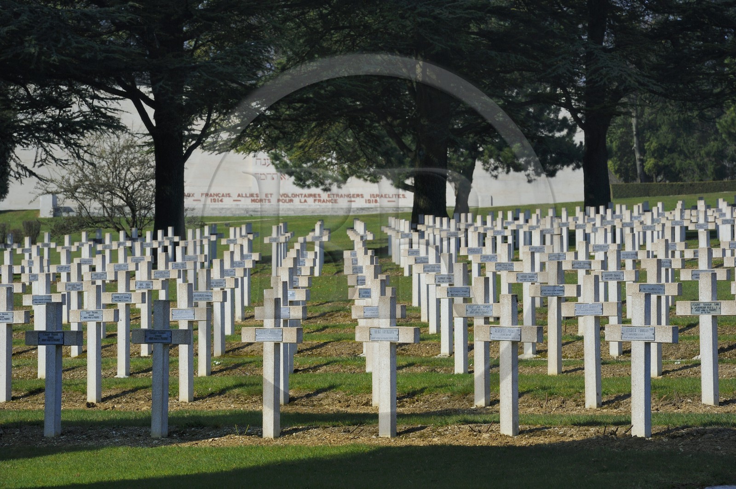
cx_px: 368
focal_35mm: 200
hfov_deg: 10.3
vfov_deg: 6.9
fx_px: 4085
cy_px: 244
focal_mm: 200
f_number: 16
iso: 200
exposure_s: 1/200
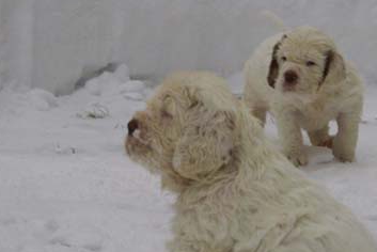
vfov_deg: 5.8
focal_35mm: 238
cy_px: 56
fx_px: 2494
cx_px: 300
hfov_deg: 8.6
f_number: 5.6
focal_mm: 70
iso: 400
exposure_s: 1/125
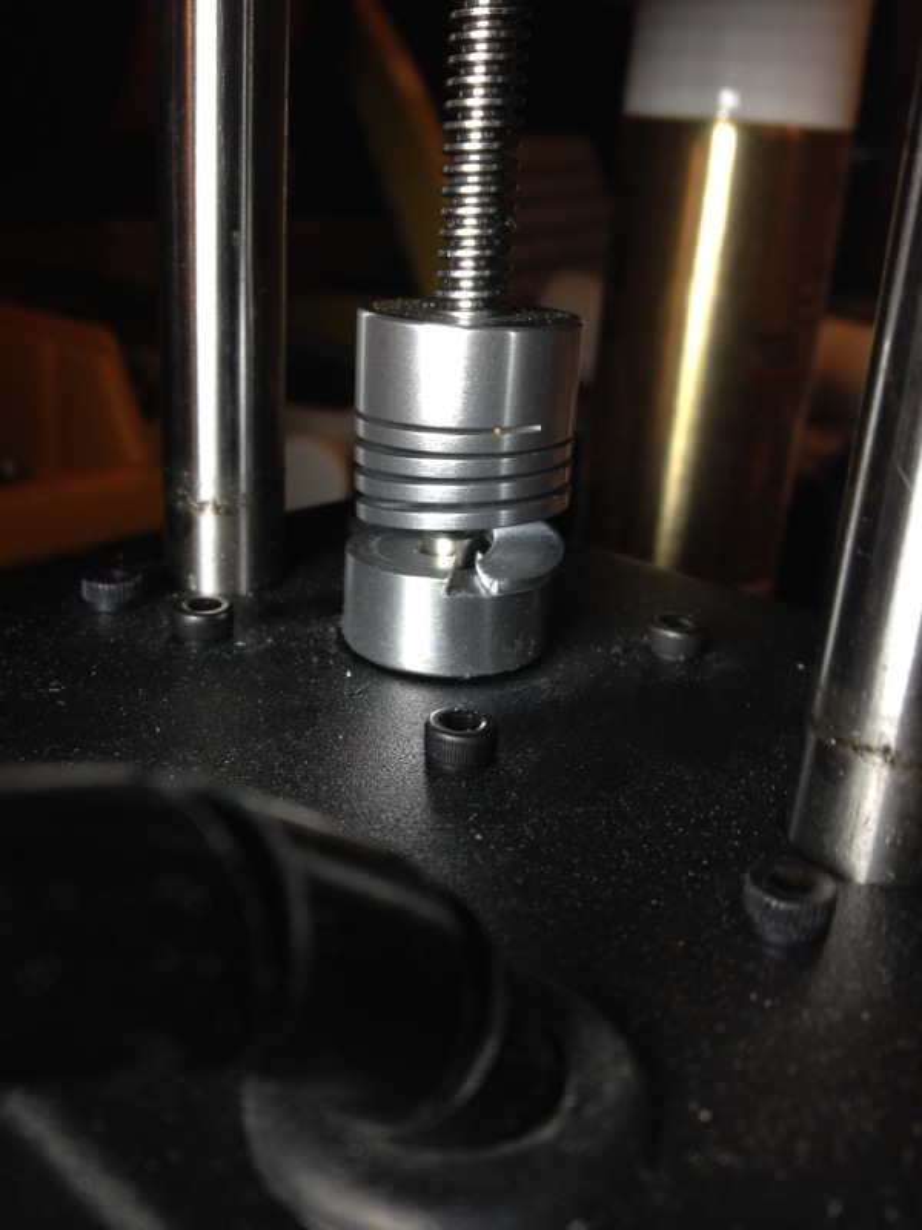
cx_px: 461
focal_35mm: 33
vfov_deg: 55.4
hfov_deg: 42.9
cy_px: 615
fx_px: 1172
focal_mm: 4.12
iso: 50
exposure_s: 1/60
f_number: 2.4
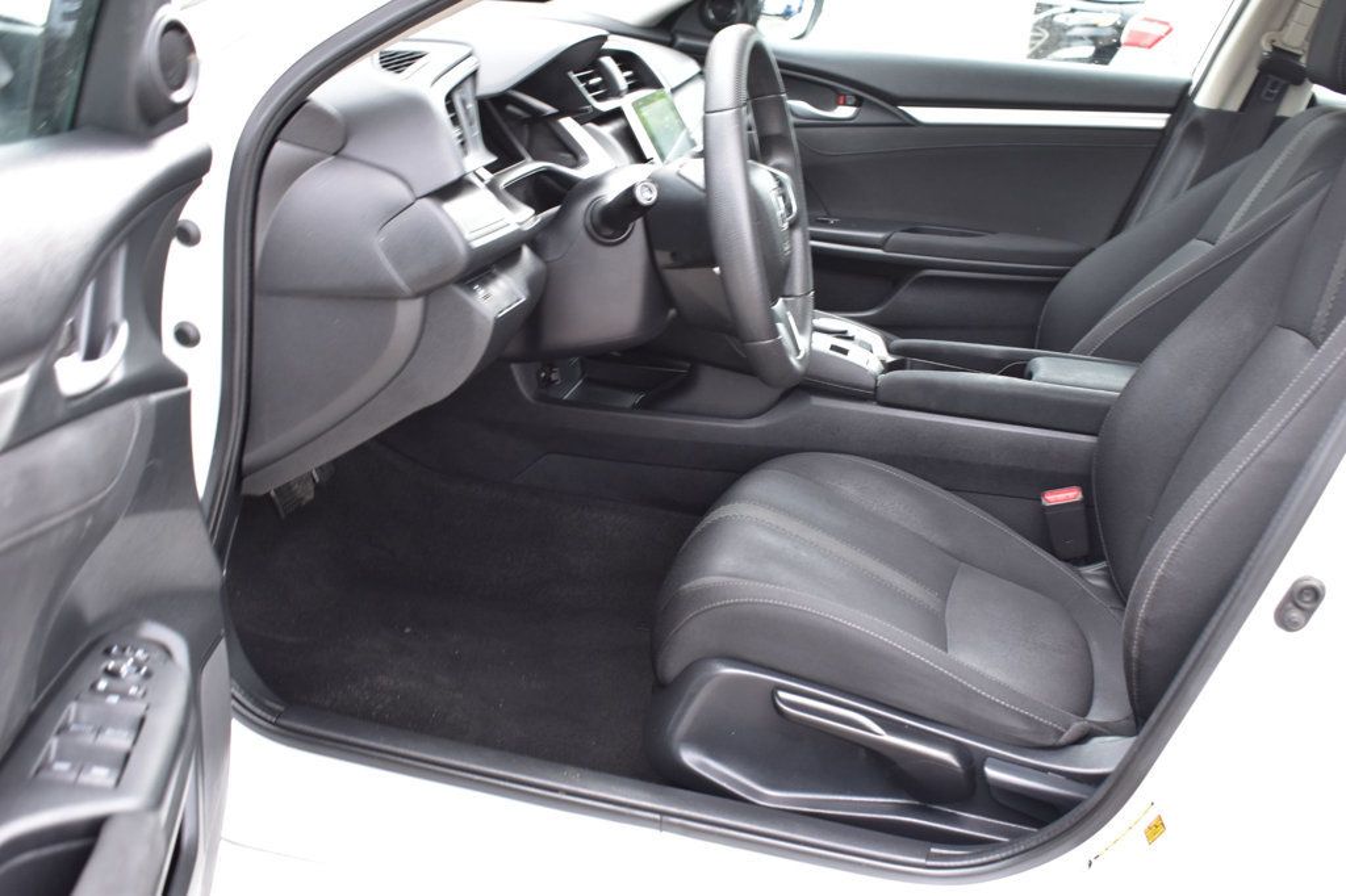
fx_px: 1514
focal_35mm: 40
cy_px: 448
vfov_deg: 33.0
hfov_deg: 47.9
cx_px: 673
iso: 400
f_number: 6.3
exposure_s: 1/20
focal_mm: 27
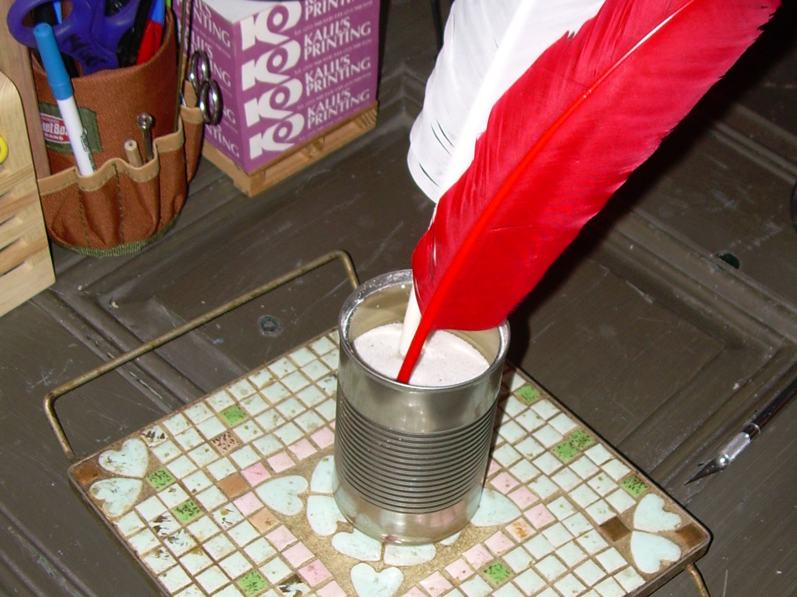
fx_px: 1358
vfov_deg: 24.7
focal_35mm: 59
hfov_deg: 32.7
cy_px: 398
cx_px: 452
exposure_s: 1/60
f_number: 2.8
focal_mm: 6.3
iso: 50
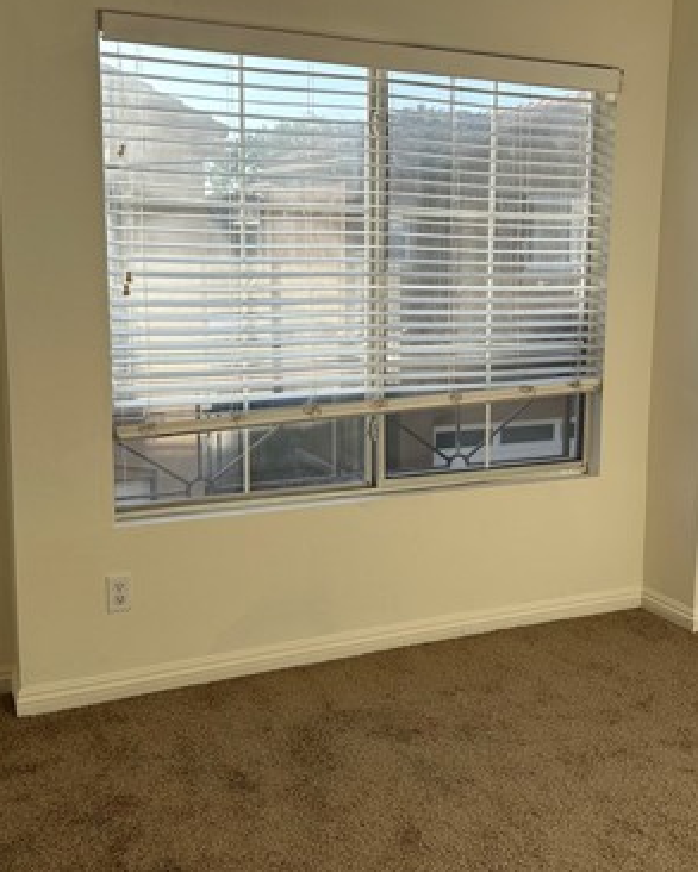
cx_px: 436
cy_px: 424
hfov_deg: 36.3
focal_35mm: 41
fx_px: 1058
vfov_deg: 44.8
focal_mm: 6.86
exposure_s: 1/999
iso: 80
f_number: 1.78
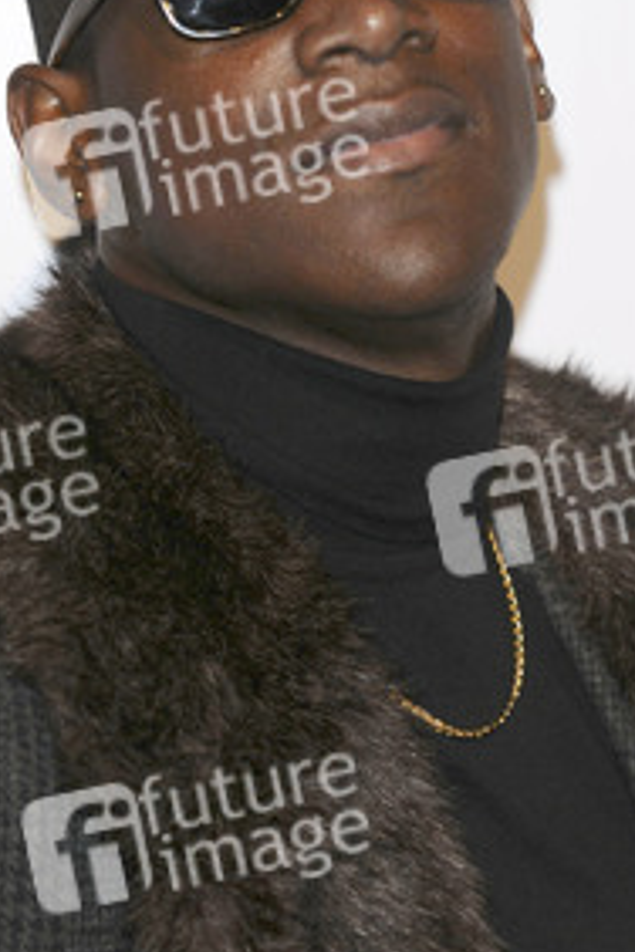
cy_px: 327
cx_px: 296
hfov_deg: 8.1
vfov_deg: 12.1
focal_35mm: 170
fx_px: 4498
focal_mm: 80
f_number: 4
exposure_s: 1/160
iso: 320
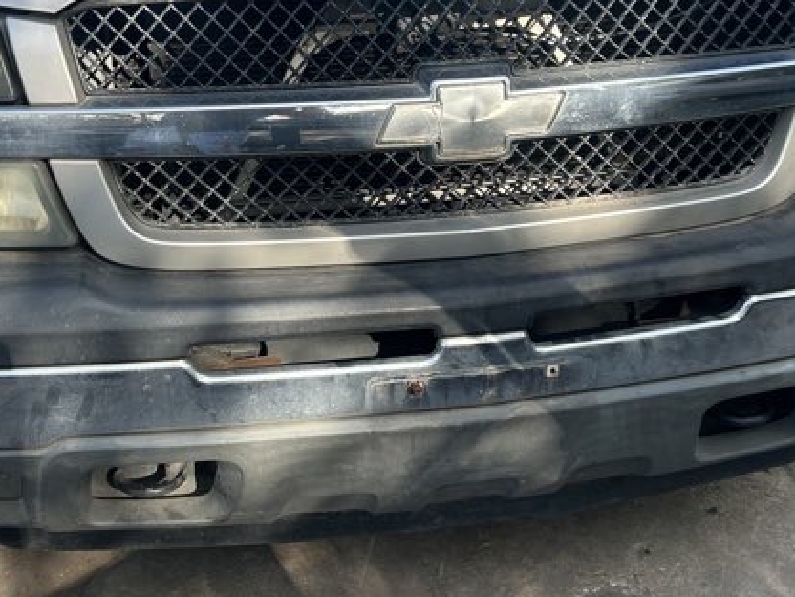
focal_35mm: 50
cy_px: 228
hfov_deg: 38.1
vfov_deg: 29.0
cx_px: 354
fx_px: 1148
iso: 50
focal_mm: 5.7
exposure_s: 1/1079
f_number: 1.5
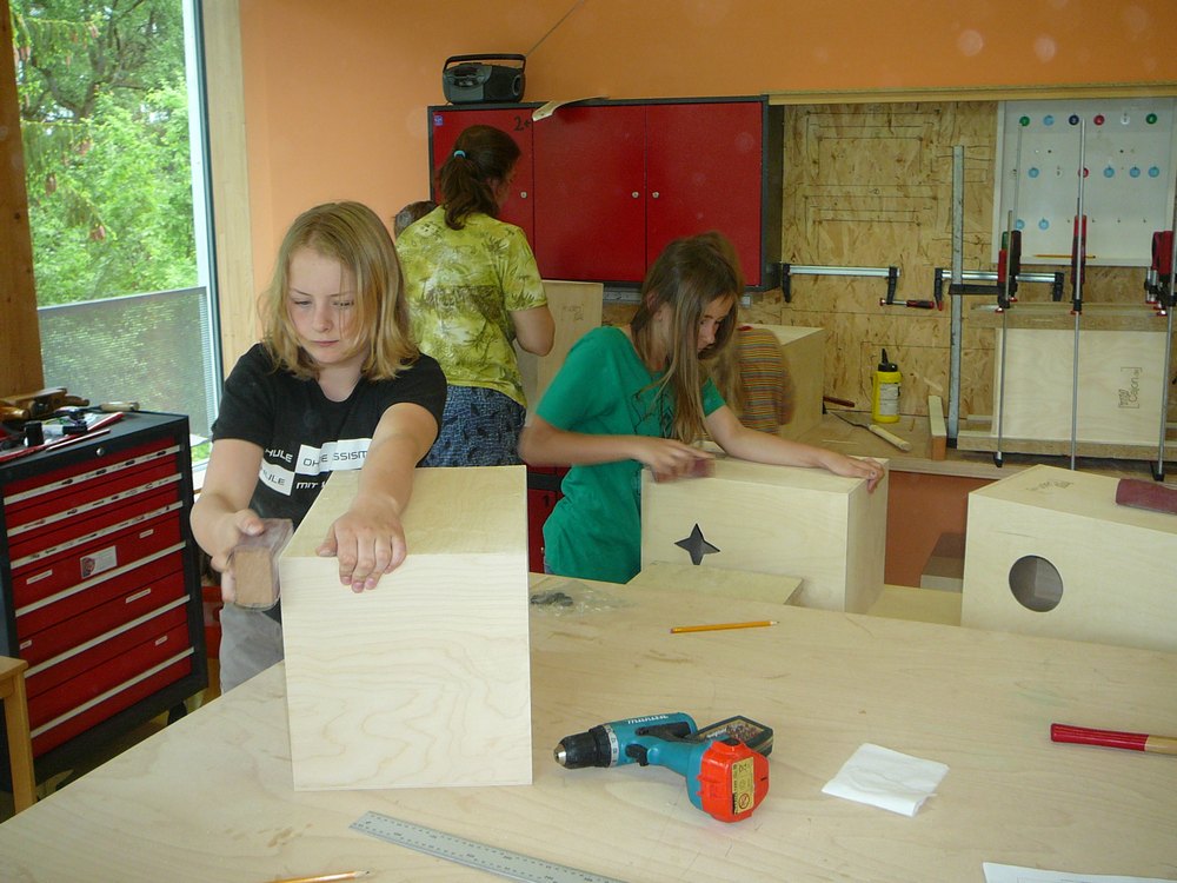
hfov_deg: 52.6
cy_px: 442
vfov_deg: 40.7
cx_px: 588
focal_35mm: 35
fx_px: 1190
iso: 100
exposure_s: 1/40
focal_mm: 5.2
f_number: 2.8
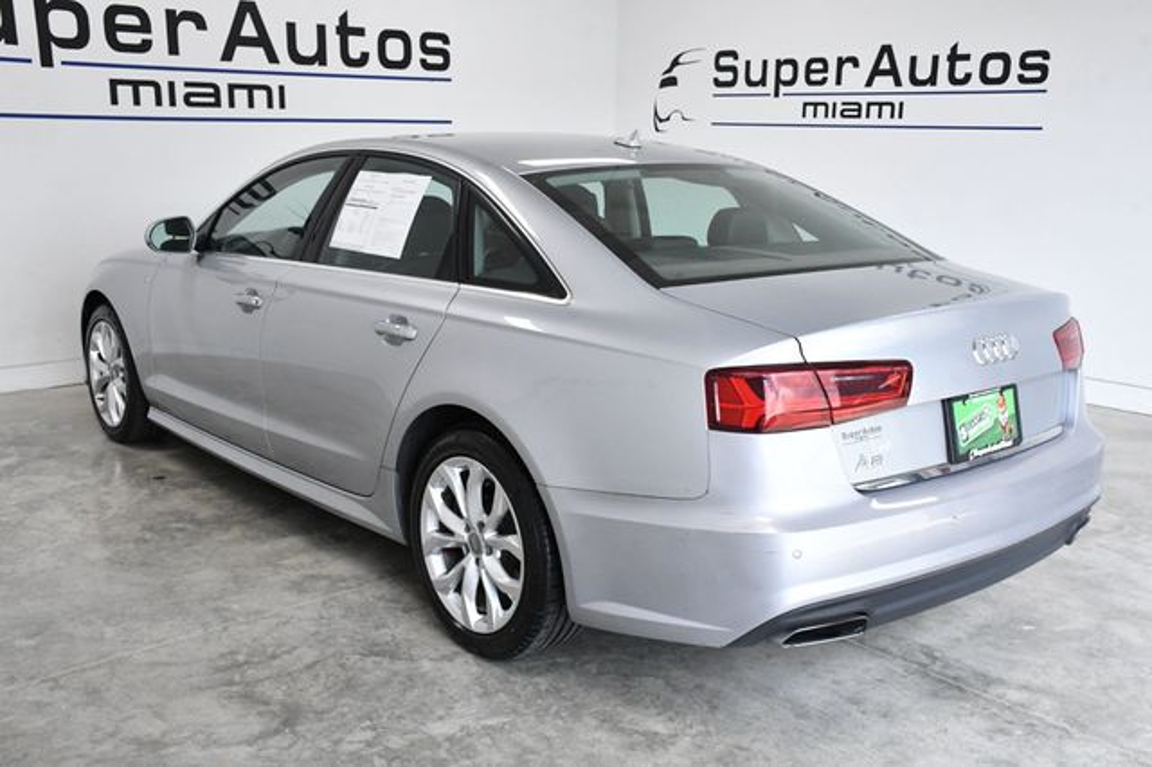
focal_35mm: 36
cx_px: 576
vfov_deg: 36.8
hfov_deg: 53.2
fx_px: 1151
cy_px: 384
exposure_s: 1/400
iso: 2500
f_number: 10
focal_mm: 24
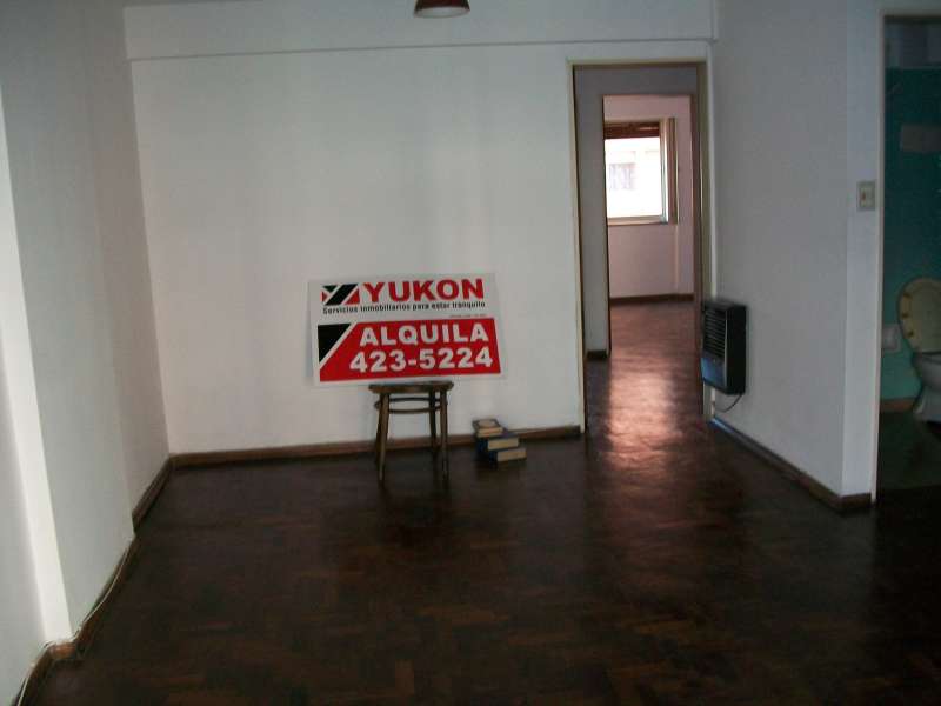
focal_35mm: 32
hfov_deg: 56.8
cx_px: 470
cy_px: 353
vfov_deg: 44.2
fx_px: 870
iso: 160
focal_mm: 5.7
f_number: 2.9
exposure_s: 1/30
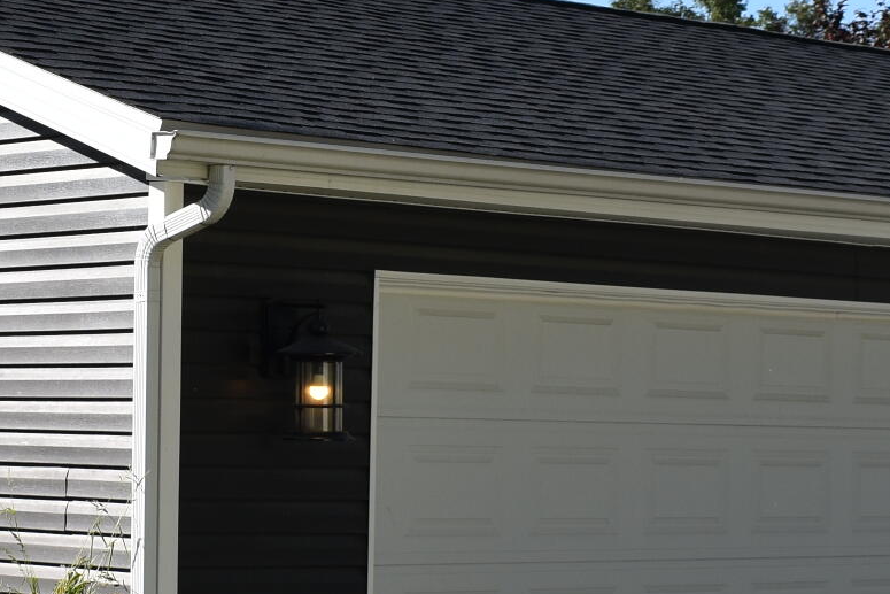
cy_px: 307
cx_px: 177
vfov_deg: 11.2
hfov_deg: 16.7
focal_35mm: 122
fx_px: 3015
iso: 100
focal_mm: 21
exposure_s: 1/250
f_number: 8
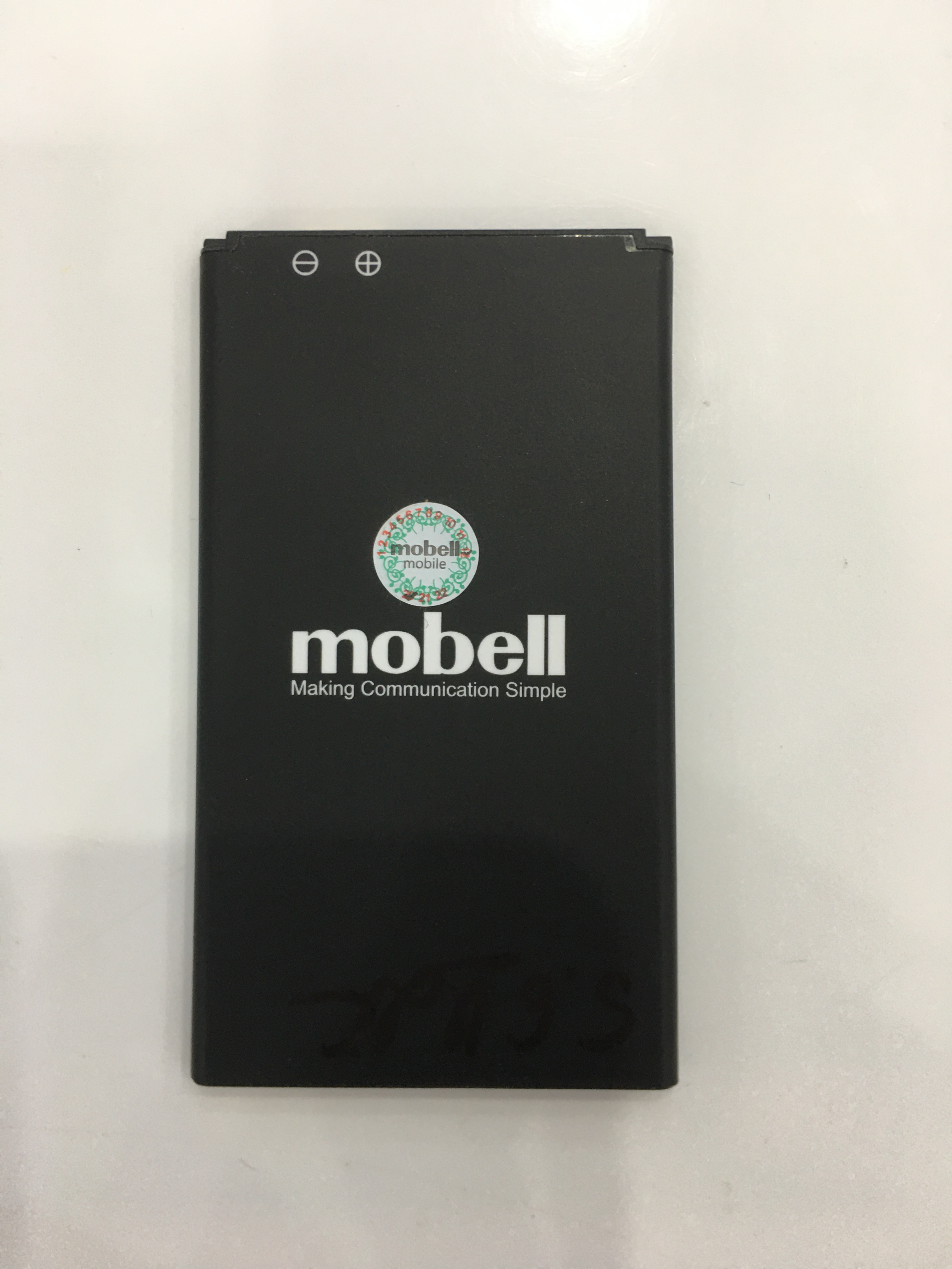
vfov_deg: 61.7
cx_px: 476
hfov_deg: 48.2
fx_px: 1063
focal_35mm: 29
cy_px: 634
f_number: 2.2
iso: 50
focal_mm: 4.15
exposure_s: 1/17
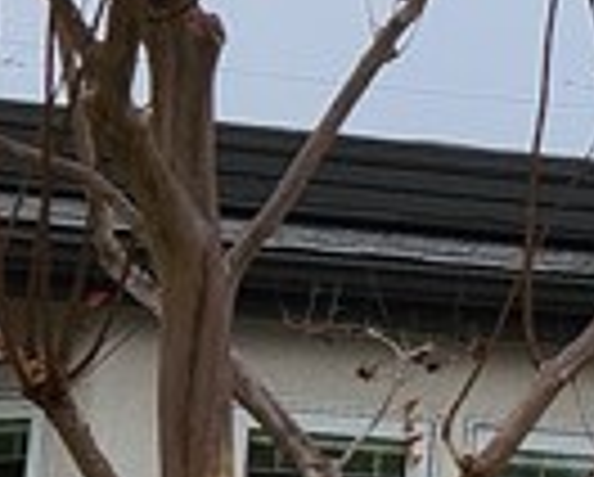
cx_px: 1359
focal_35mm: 174
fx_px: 3063
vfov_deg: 8.9
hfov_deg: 9.9
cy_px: 405
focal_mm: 5.4
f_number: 1.8
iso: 50
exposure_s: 1/180
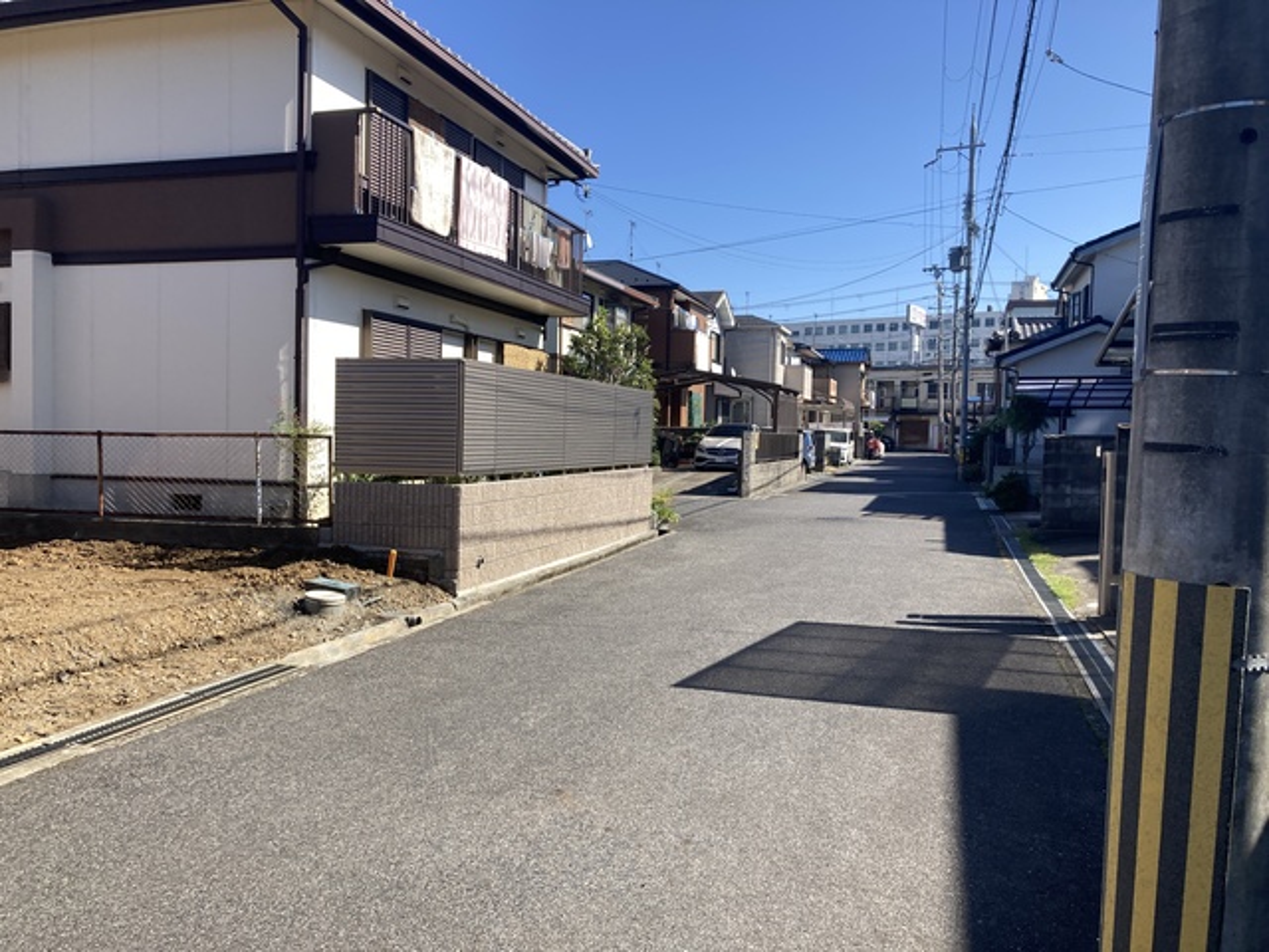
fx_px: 1026
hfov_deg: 63.4
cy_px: 476
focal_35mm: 28
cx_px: 634
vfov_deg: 49.7
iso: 20
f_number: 1.8
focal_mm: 3.99
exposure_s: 1/1372
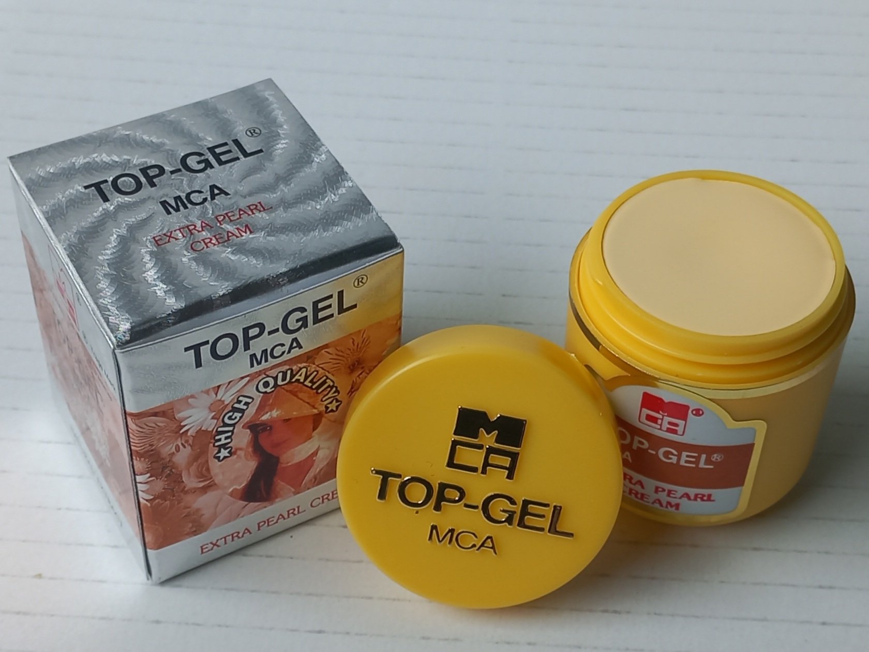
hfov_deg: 69.4
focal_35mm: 25
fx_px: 628
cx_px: 434
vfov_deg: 54.9
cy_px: 326
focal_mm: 4.6
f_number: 1.8
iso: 25
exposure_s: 1/132
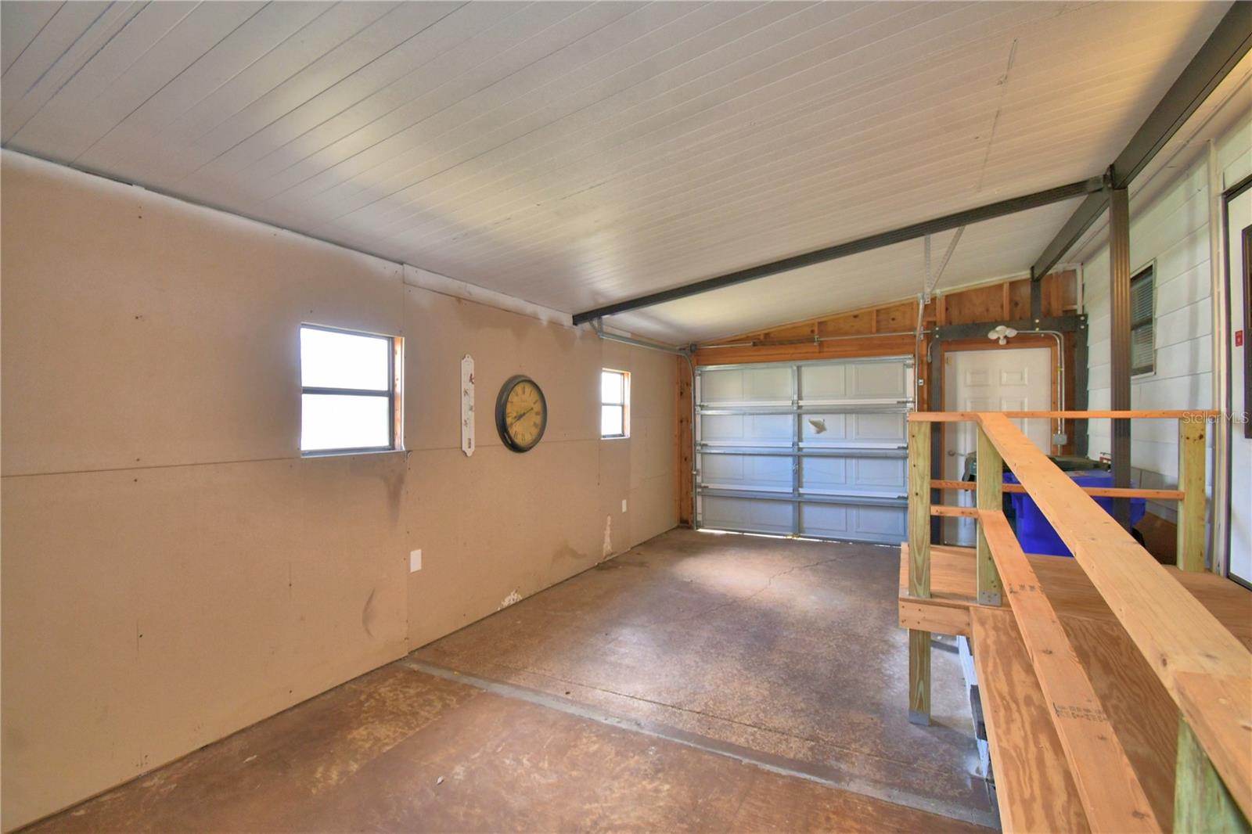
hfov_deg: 100.4
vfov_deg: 77.3
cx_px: 626
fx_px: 522
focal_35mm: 15
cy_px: 417
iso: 220
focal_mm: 10
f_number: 4.5
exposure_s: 1/30
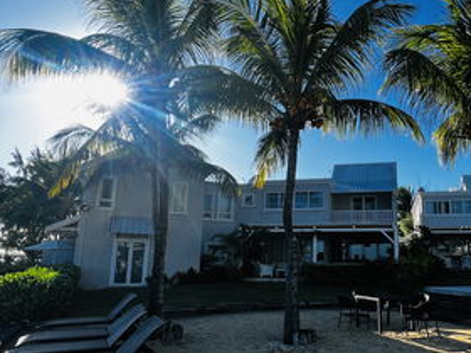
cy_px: 187
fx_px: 354
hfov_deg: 65.7
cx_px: 310
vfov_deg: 53.0
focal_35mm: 26
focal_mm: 1.57
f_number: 1.8
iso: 32
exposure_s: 1/508
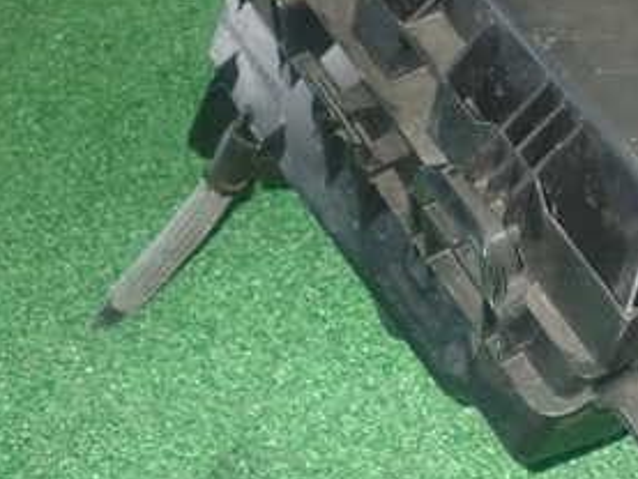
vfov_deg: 18.6
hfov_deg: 24.4
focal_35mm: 78
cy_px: 48
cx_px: 555
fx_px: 1438
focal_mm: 6.37
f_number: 7.1
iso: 800
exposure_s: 1/40
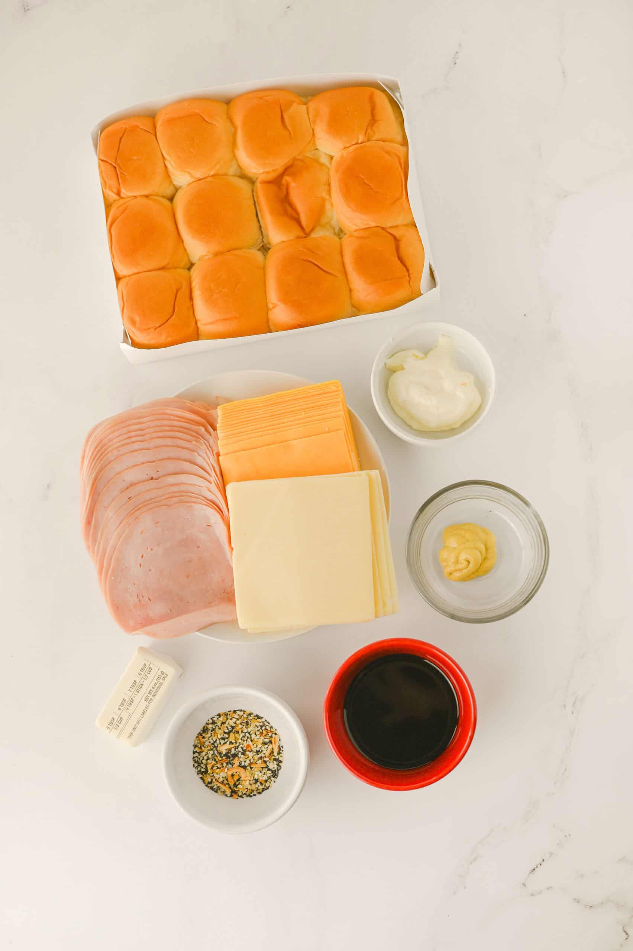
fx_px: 1321
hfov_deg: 27.0
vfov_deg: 39.6
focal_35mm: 50
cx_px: 316
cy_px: 476
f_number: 3.2
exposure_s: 1/250
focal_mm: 50
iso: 125
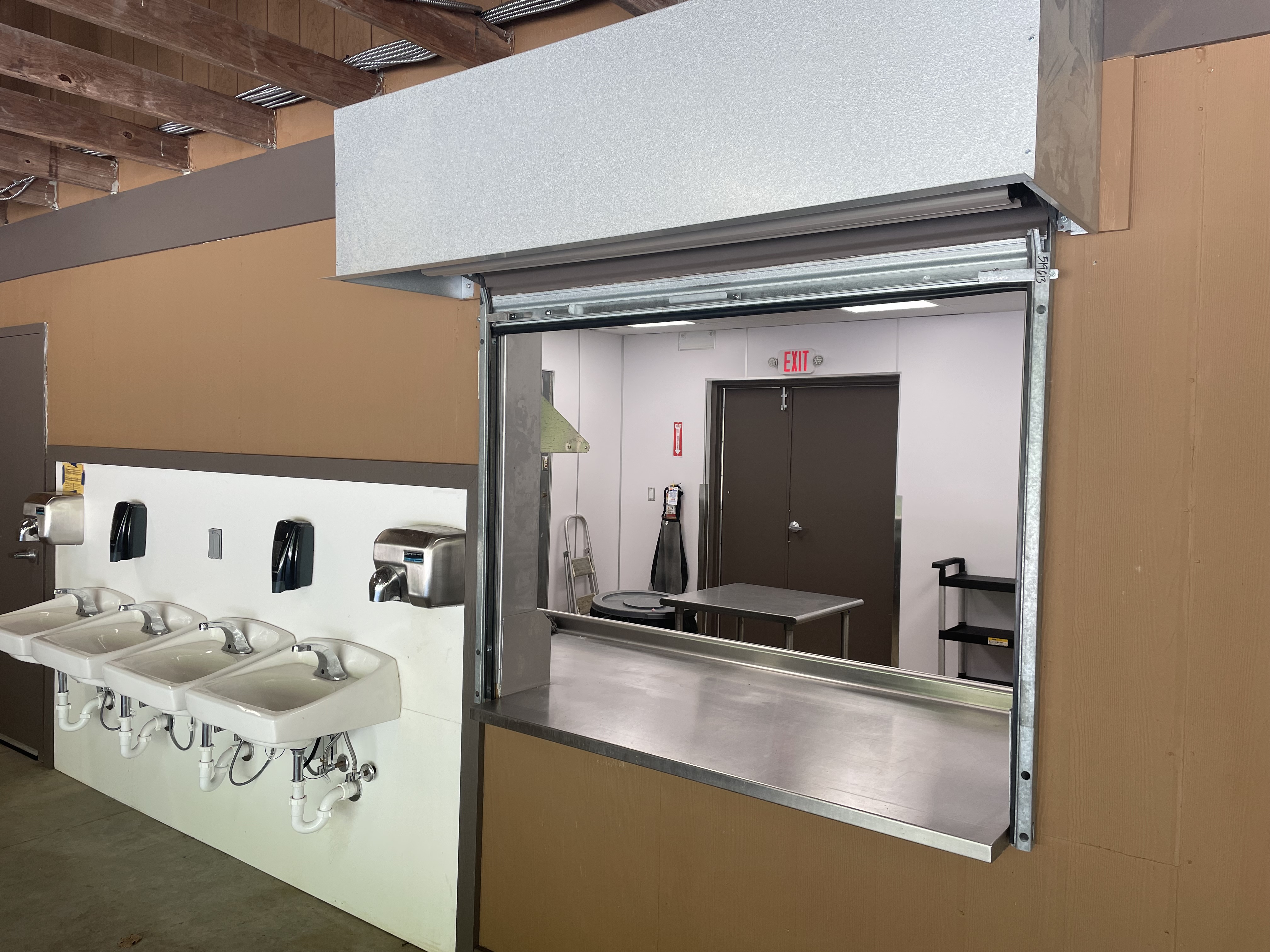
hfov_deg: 67.3
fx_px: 954
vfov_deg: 53.1
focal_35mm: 26
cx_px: 635
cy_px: 476
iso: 50
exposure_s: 1/120
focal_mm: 4.2
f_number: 1.6
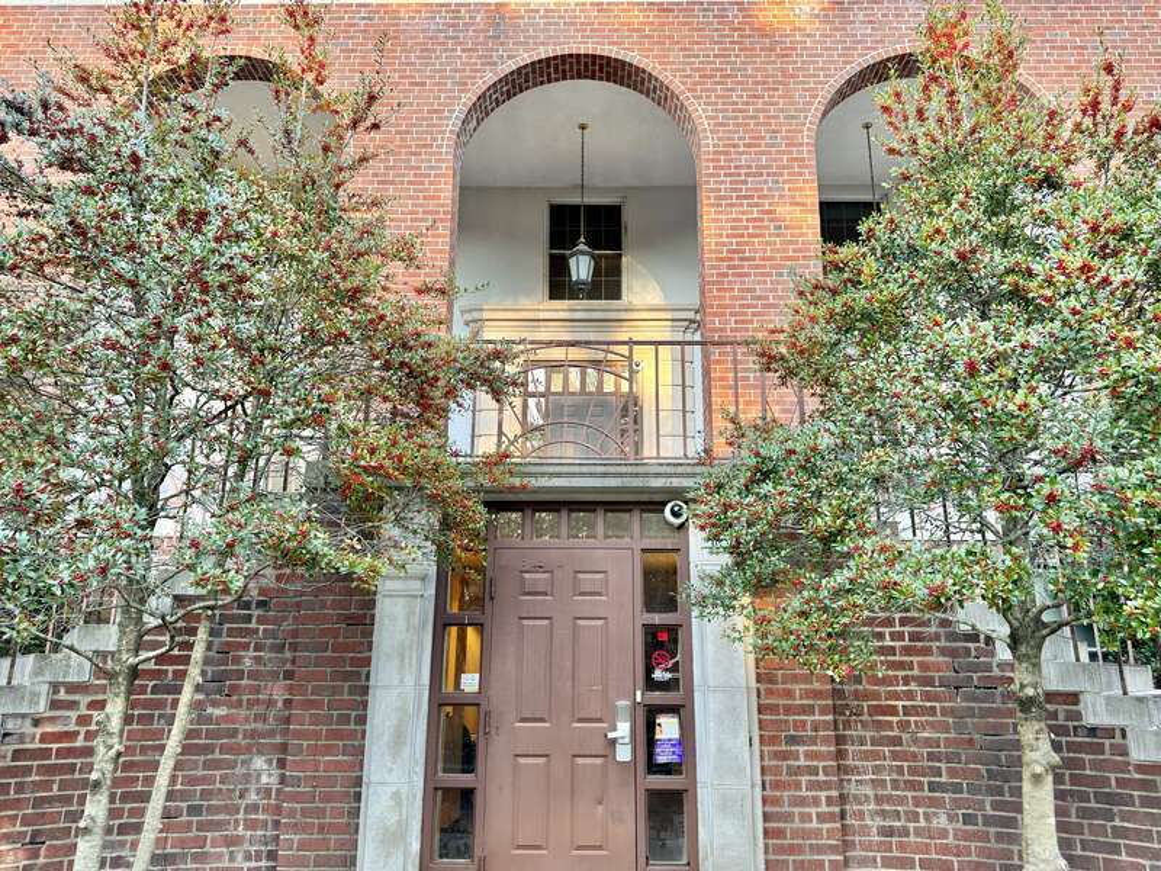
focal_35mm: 24
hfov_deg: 71.6
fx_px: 805
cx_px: 580
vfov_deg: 56.8
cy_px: 436
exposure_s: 1/121
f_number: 1.78
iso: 100
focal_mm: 6.86
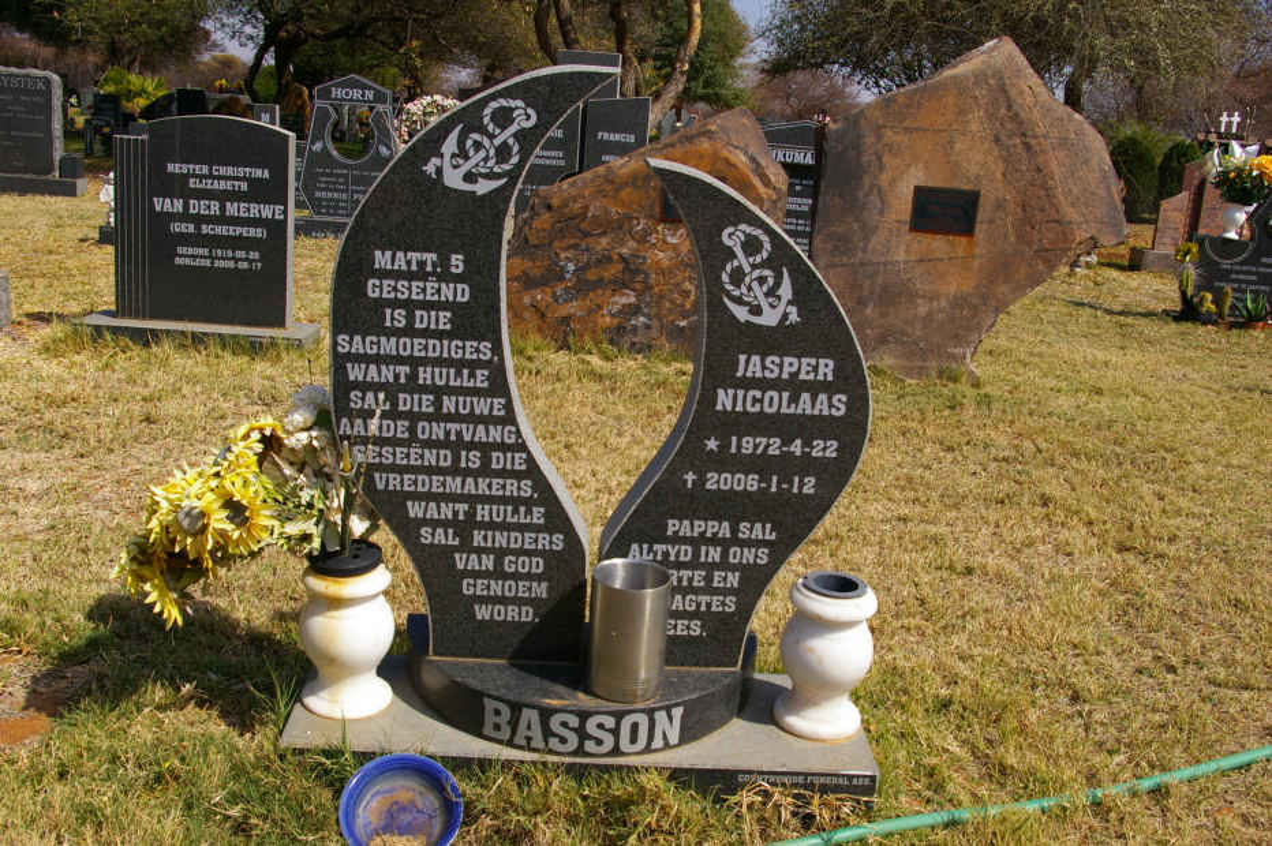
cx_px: 636
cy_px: 423
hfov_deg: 55.1
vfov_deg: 38.3
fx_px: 1218
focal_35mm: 34
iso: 200
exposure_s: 1/250
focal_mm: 23
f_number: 11
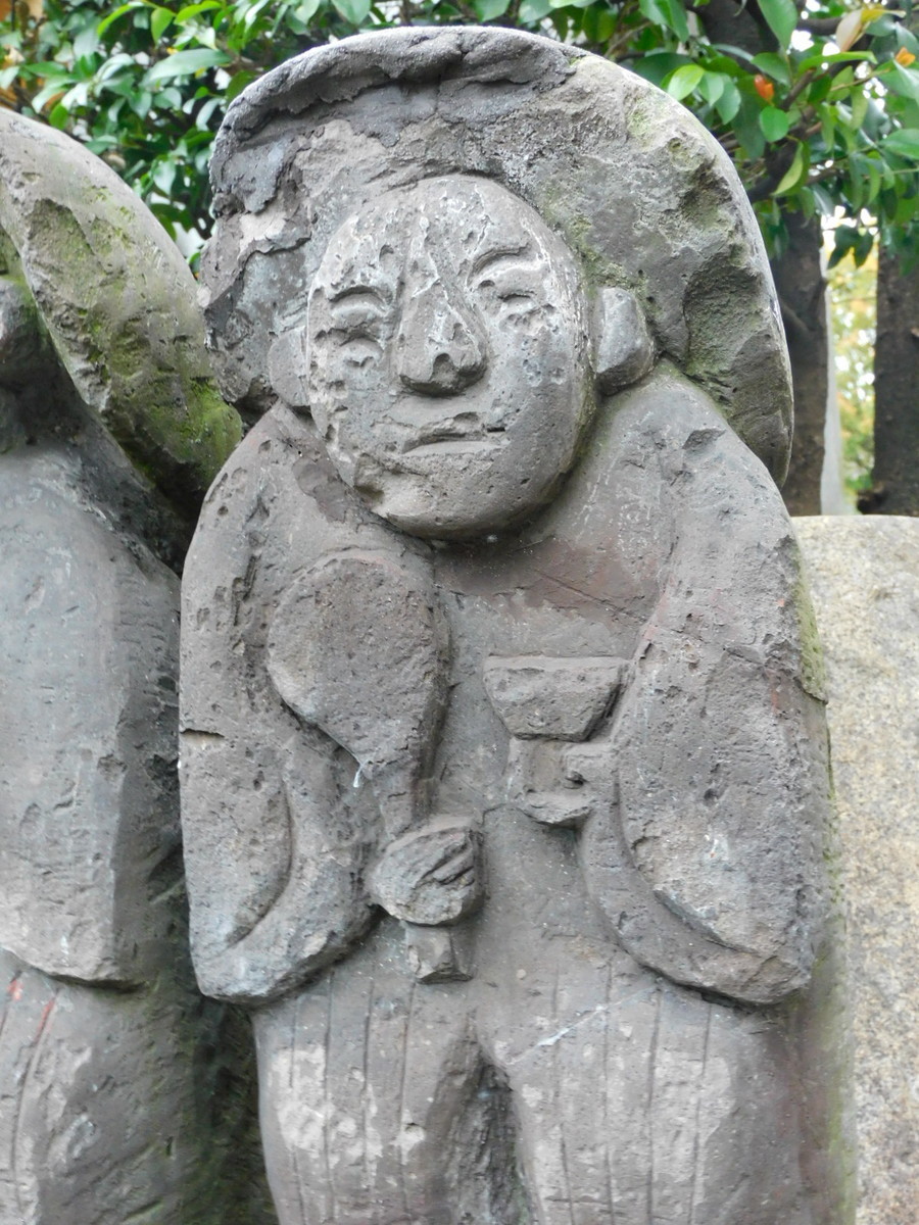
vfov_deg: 38.2
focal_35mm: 50
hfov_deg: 29.1
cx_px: 460
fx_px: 1770
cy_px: 612
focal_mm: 9
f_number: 4
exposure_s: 1/25
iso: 400
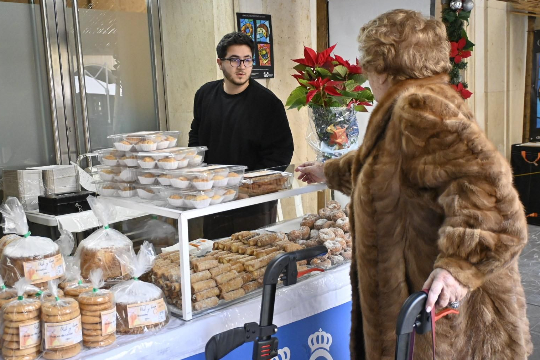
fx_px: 582
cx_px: 270
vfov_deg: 34.4
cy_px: 176
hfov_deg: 49.8
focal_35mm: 39
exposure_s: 1/200
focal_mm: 24.5
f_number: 4.2
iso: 2000
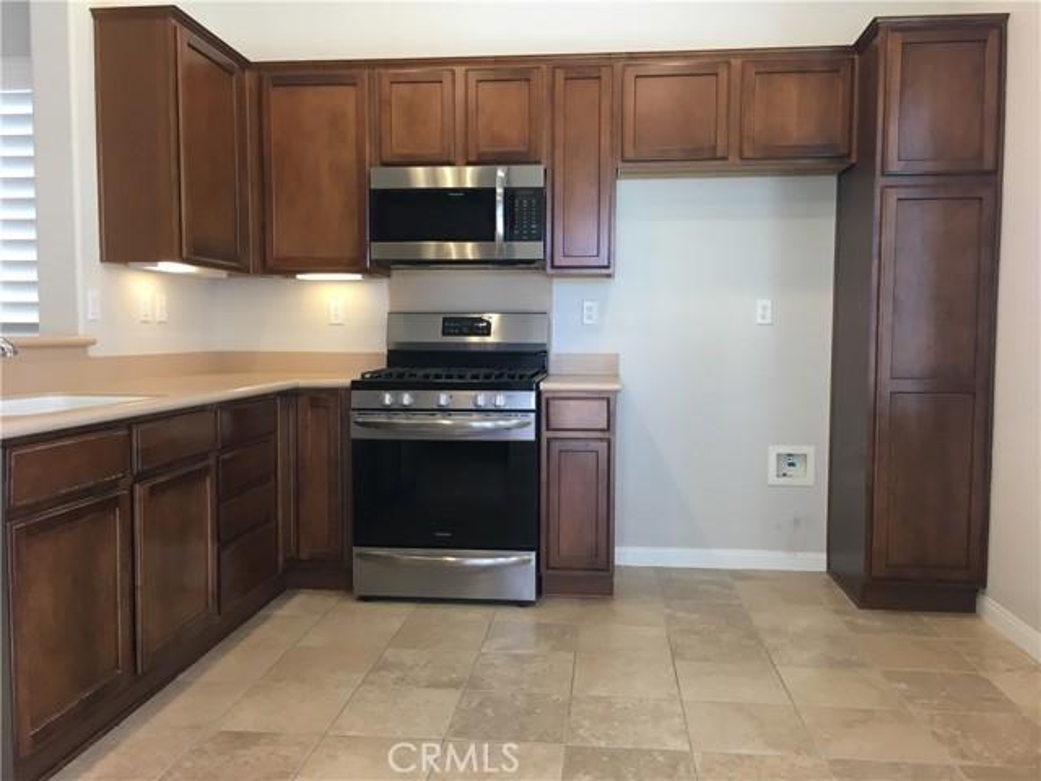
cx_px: 520
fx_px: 872
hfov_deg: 61.7
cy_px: 390
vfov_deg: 48.2
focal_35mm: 29
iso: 50
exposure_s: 1/30
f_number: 2.2
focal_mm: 4.15
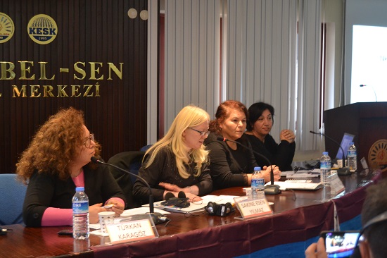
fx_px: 645
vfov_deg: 22.6
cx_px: 194
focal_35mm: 60
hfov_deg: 33.4
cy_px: 129
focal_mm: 40
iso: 1600
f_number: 5
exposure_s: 1/25
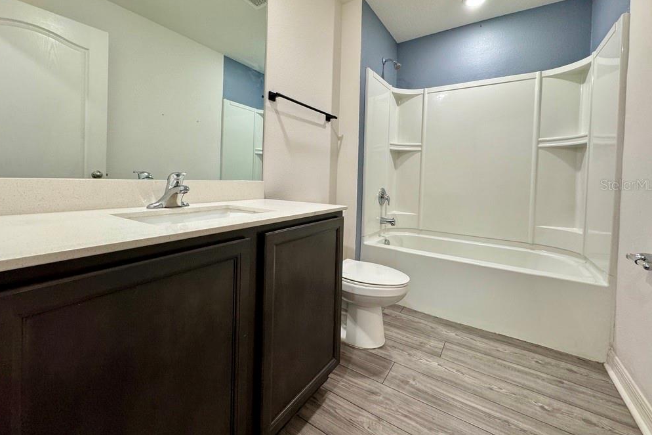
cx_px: 327
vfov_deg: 76.8
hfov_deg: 100.4
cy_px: 184
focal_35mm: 15
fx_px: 272
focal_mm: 2.22
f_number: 2.2
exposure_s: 1/60
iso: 200
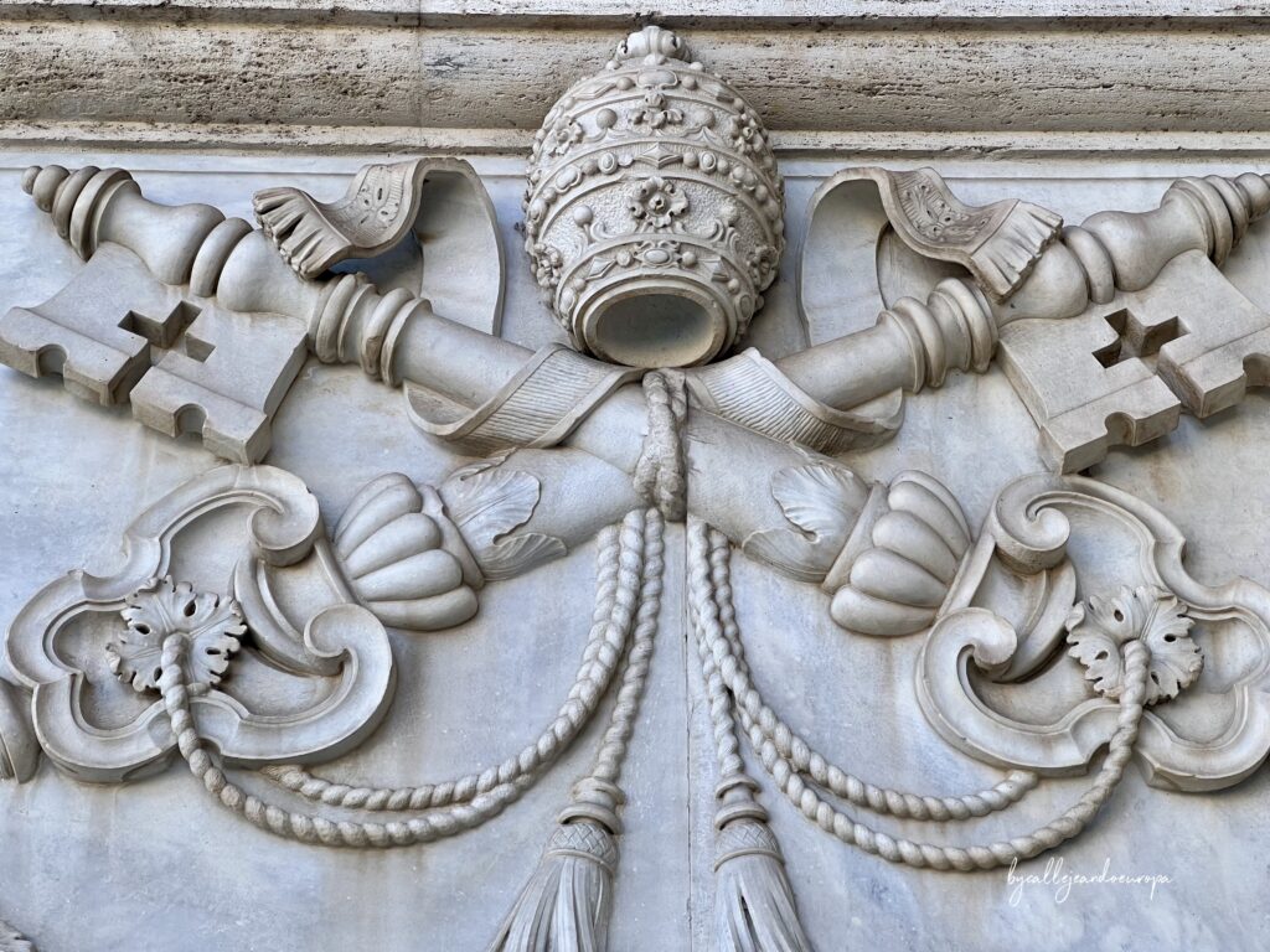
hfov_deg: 25.3
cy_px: 476
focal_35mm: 77
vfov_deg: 19.1
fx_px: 2825
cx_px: 635
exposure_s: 1/141
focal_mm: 9
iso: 32
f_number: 2.8
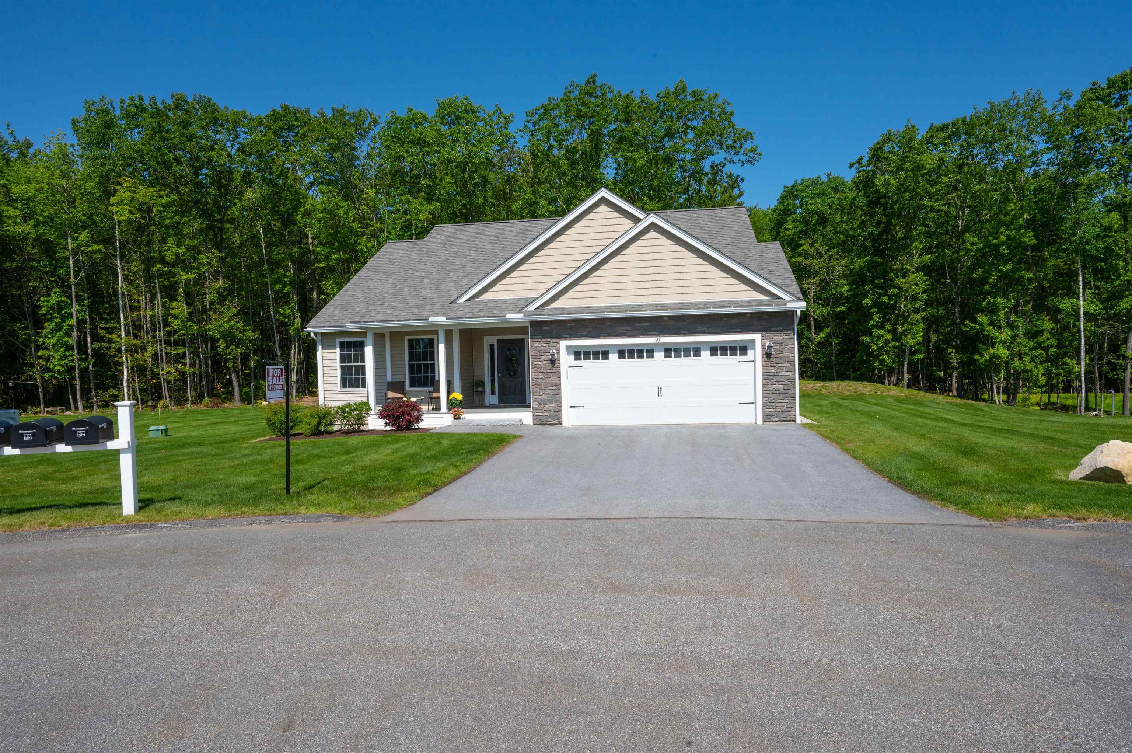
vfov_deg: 60.6
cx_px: 566
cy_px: 376
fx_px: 644
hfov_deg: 82.6
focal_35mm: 20
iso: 400
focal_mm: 20.5
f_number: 16
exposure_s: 1/400
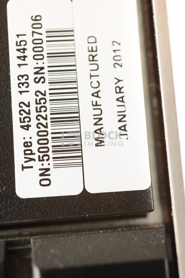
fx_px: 386
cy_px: 139
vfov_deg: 39.6
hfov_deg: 27.0
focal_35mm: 50
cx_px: 92
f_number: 8
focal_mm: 50
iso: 1600
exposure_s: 1/160
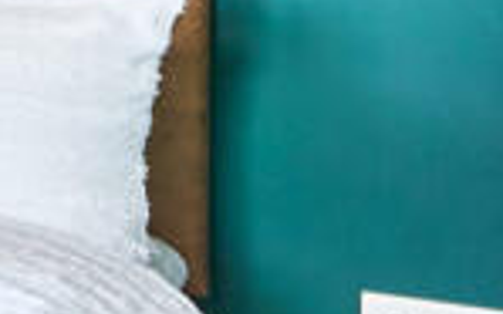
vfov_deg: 13.5
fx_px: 1295
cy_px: -52
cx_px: -847
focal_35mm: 94
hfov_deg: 13.0
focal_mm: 9
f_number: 9
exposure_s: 1/6
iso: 320
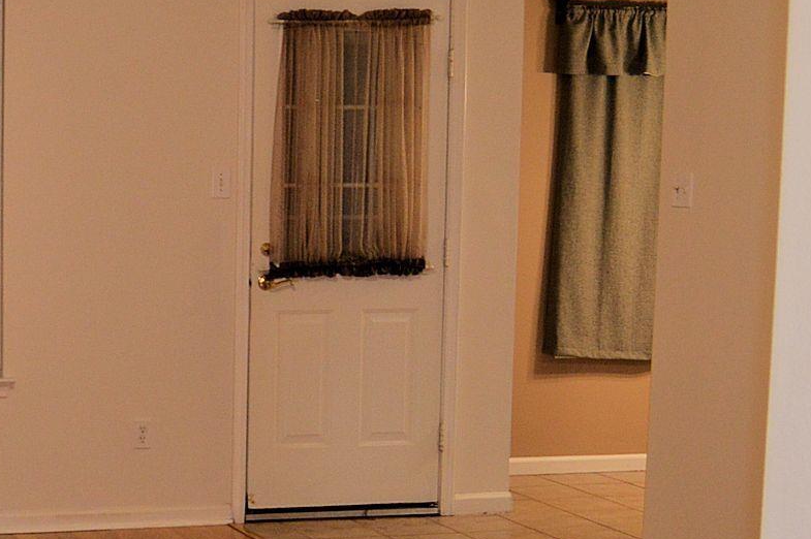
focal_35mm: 86
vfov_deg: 15.8
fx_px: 1936
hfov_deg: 22.8
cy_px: 403
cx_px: 10
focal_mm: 18
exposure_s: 1/60
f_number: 4
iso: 400
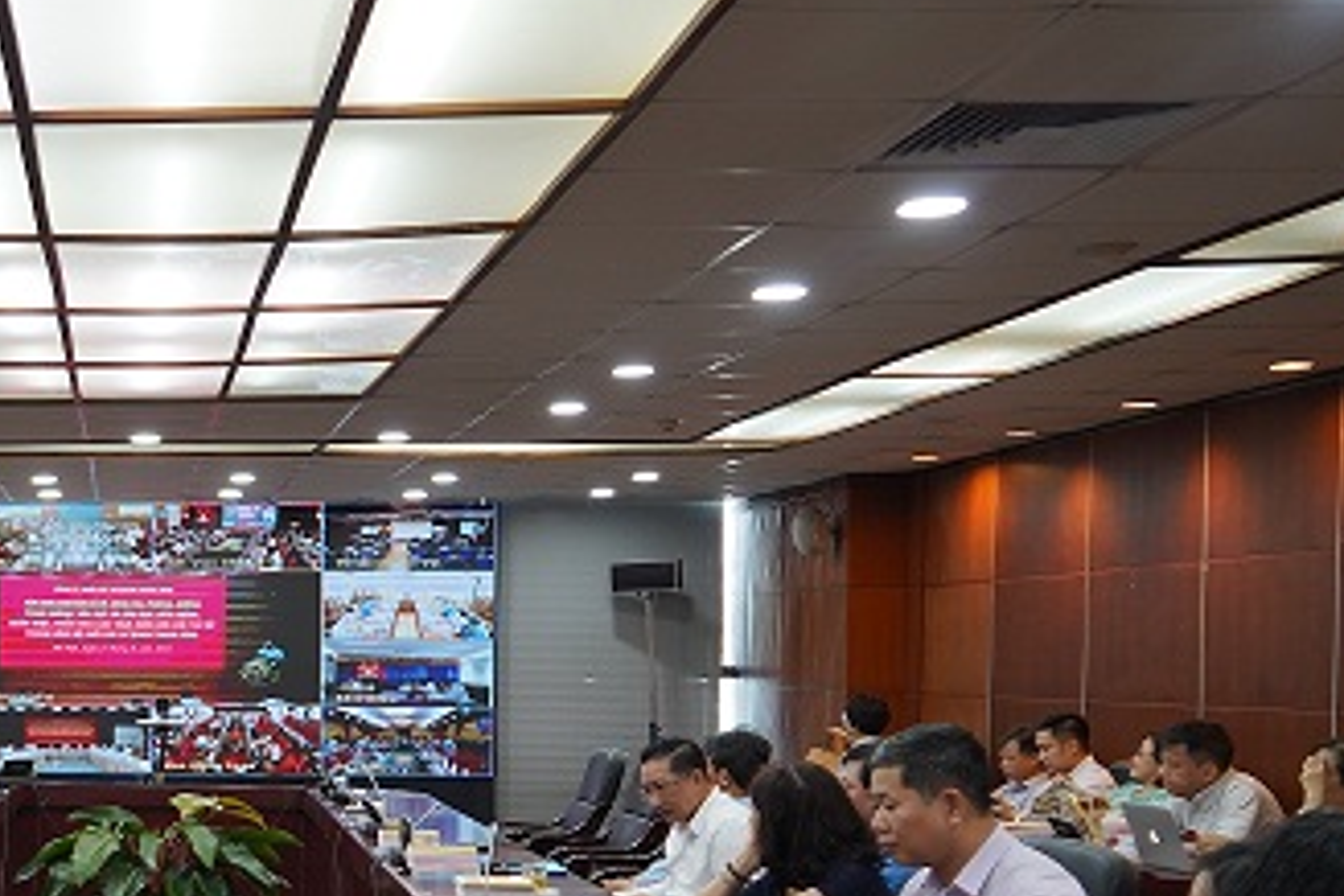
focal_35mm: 55
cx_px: -12
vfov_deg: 24.3
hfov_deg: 33.1
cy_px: 699
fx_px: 2053
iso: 1250
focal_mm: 24
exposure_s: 1/160
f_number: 4
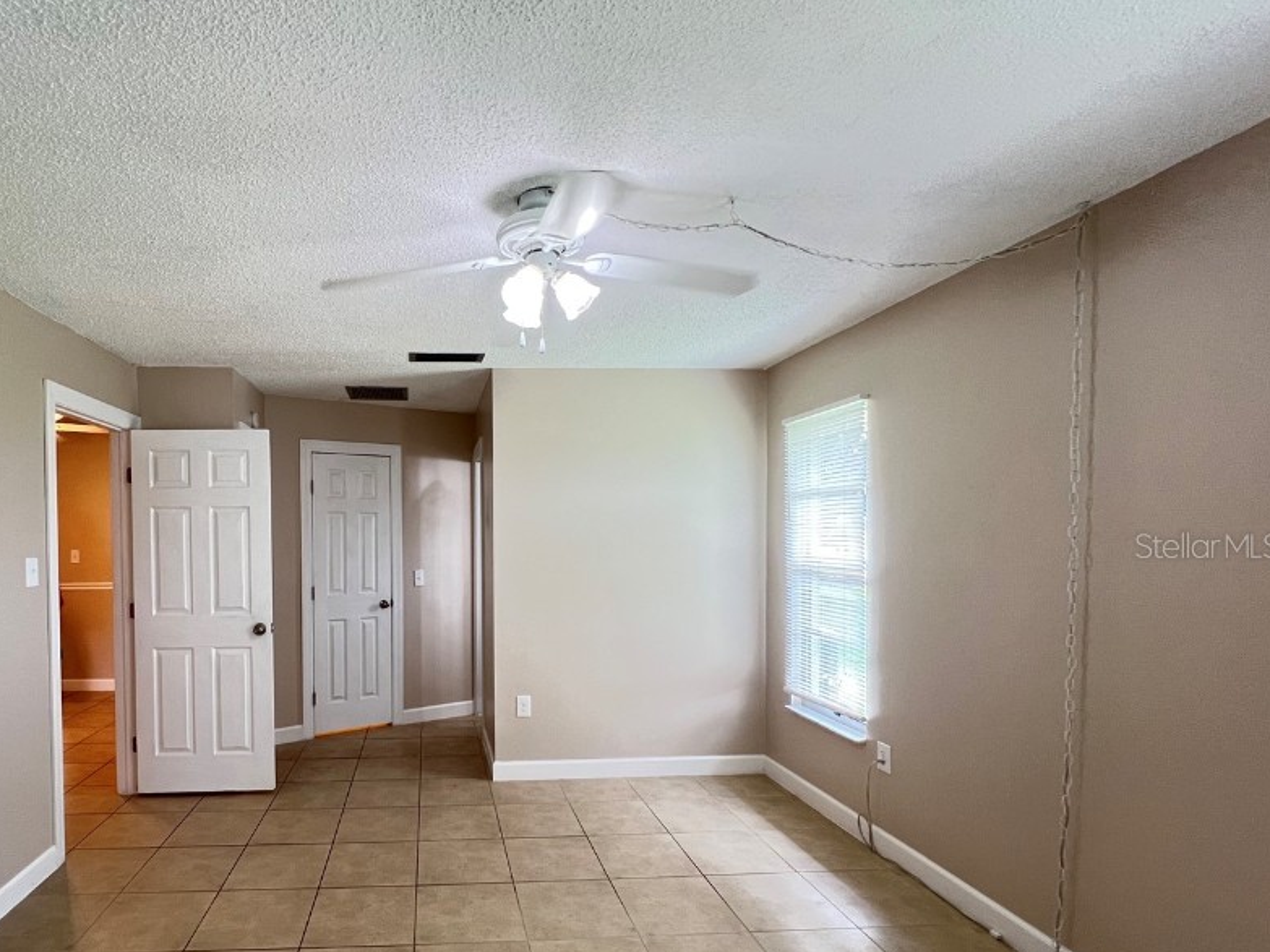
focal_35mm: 17
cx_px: 457
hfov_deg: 88.8
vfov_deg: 74.3
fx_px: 624
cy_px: 545
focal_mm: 1.57
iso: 200
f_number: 1.8
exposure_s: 1/60
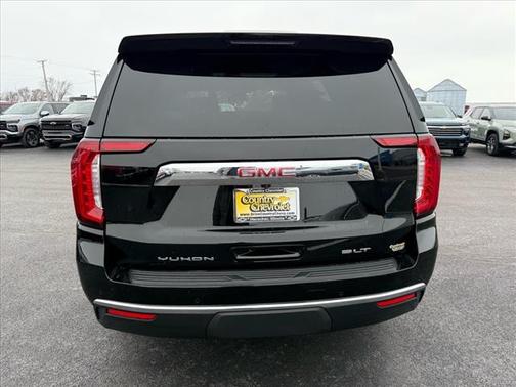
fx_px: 358
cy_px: 194
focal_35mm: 24
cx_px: 258
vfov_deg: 56.8
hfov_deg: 71.6
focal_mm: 6.76
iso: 200
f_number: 1.78
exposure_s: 1/234
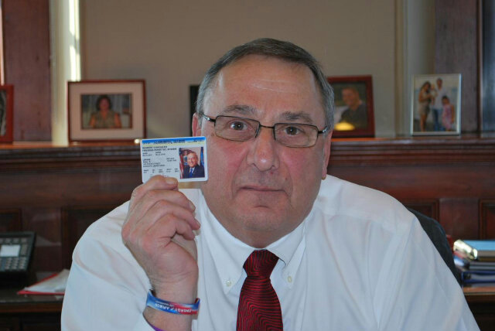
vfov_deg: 16.6
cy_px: 166
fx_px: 1135
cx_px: 248
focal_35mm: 82
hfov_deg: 24.6
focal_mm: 55
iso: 200
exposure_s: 1/60
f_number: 5.6
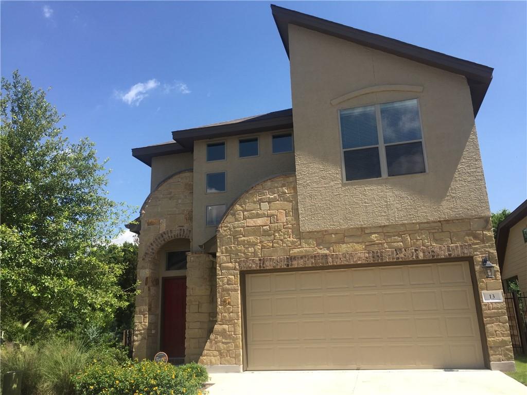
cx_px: 264
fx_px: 442
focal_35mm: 29
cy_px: 198
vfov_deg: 48.2
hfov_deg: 61.7
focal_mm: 4.15
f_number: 2.2
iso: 32
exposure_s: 1/1412
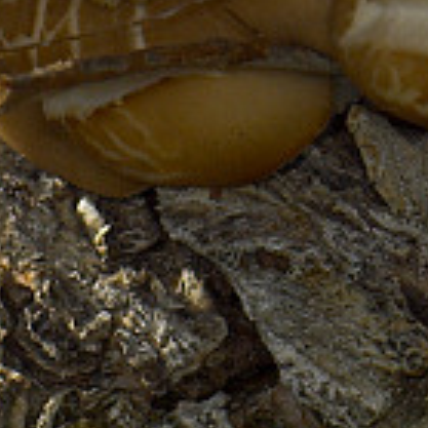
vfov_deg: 0.9
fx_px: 27236
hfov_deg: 0.9
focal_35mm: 1947
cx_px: 991
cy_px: -742
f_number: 11
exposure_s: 1/250
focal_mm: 150
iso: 200
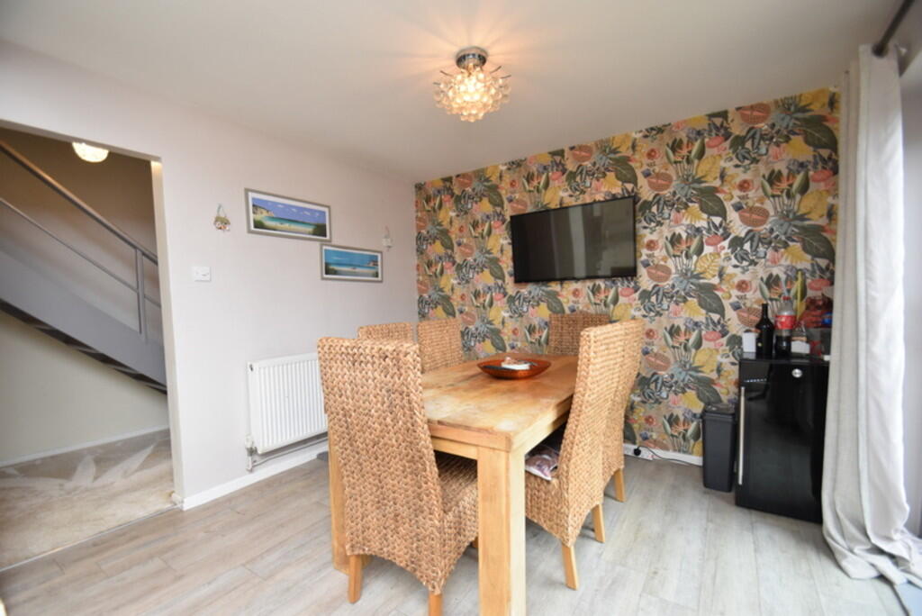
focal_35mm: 15
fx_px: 384
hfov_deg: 100.4
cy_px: 308
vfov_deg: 77.4
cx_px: 461
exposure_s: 1/125
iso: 800
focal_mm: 10
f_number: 4
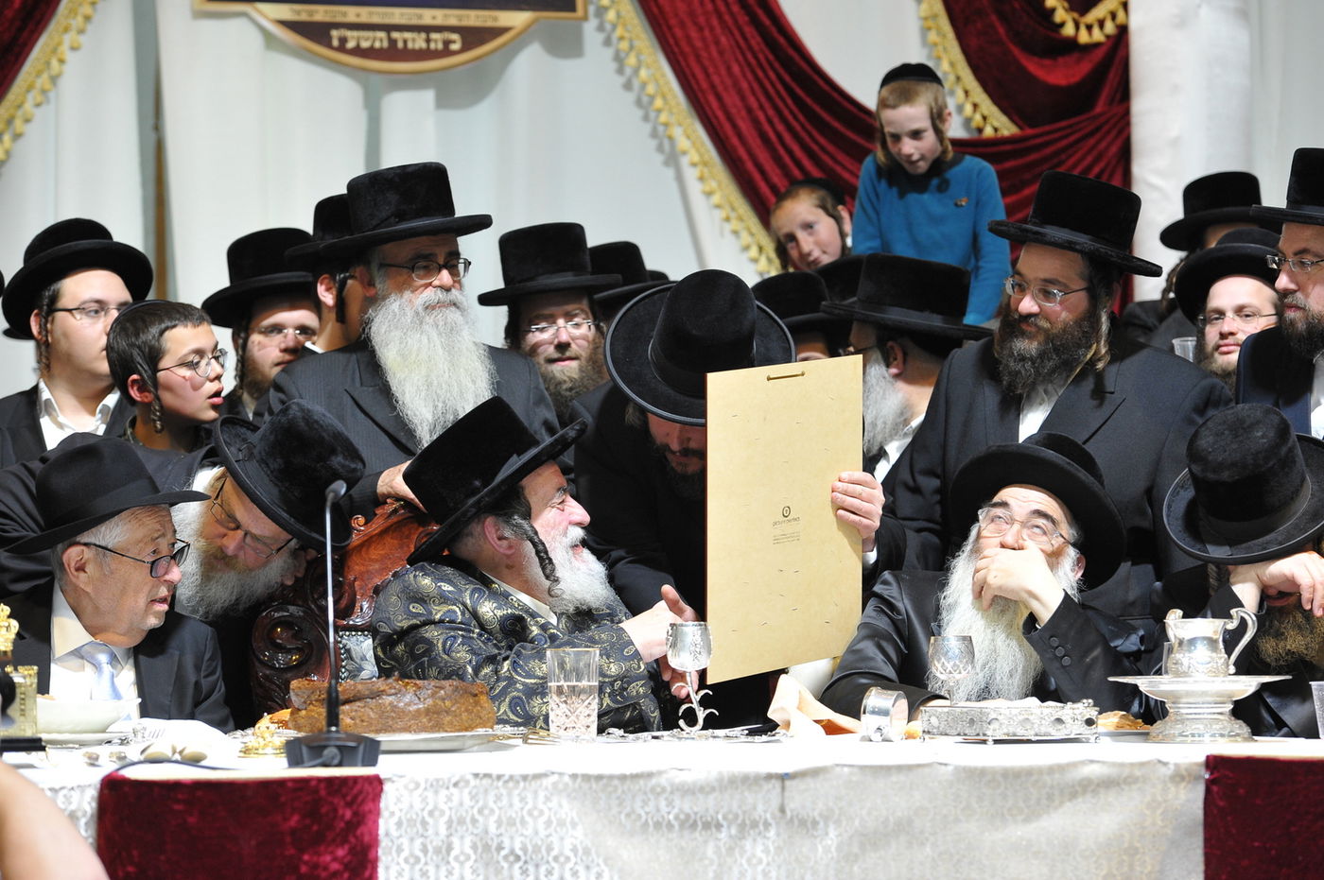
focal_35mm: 98
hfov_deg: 20.8
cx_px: 662
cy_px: 440
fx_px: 3601
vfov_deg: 13.9
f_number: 4.5
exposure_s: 1/125
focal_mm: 98
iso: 1600
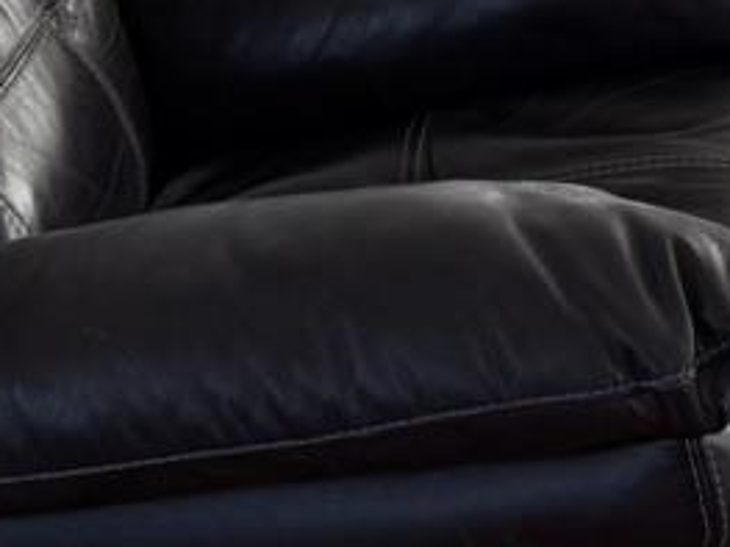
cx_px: 677
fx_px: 3942
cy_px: -1005
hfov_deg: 10.5
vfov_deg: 7.2
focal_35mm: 187
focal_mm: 6.76
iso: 64
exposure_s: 1/140
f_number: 1.78
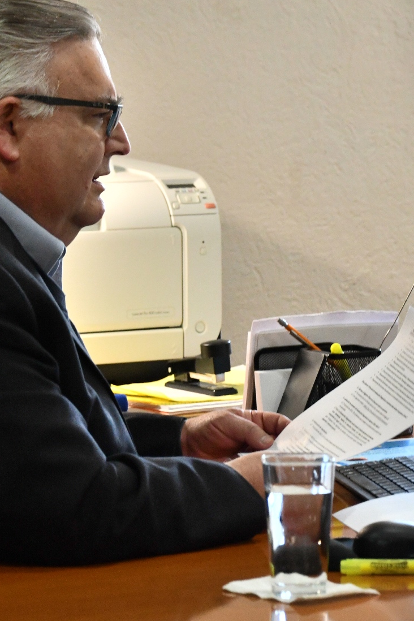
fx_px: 3846
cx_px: 301
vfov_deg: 9.2
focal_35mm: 223
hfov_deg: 6.2
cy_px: 252
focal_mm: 80
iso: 2000
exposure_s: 1/125
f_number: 5.3
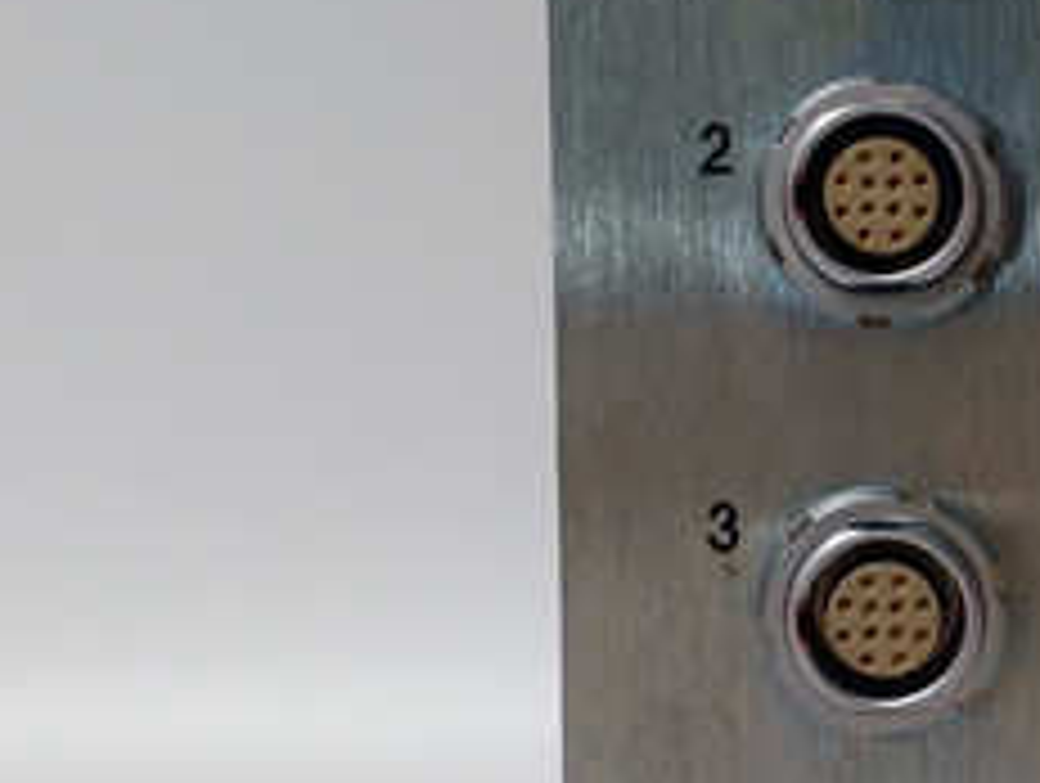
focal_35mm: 70
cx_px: 1017
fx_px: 2106
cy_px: 405
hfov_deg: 26.4
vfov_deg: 21.1
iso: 182
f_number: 2
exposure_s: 1/33
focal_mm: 3.79
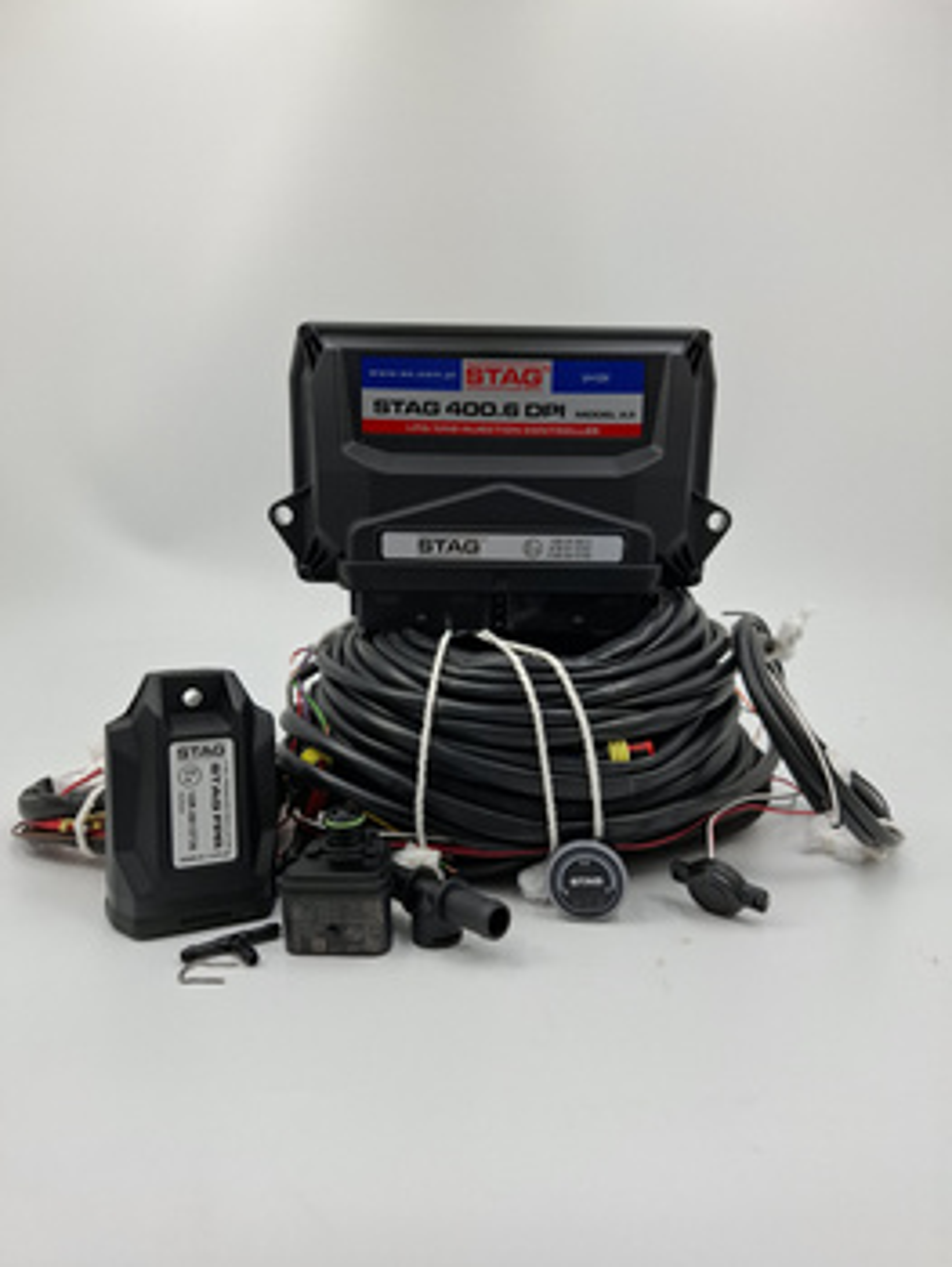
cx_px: 476
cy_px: 634
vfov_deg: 73.9
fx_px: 842
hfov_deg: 58.9
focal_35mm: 23
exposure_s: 1/431
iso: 50
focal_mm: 5.54
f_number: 1.8
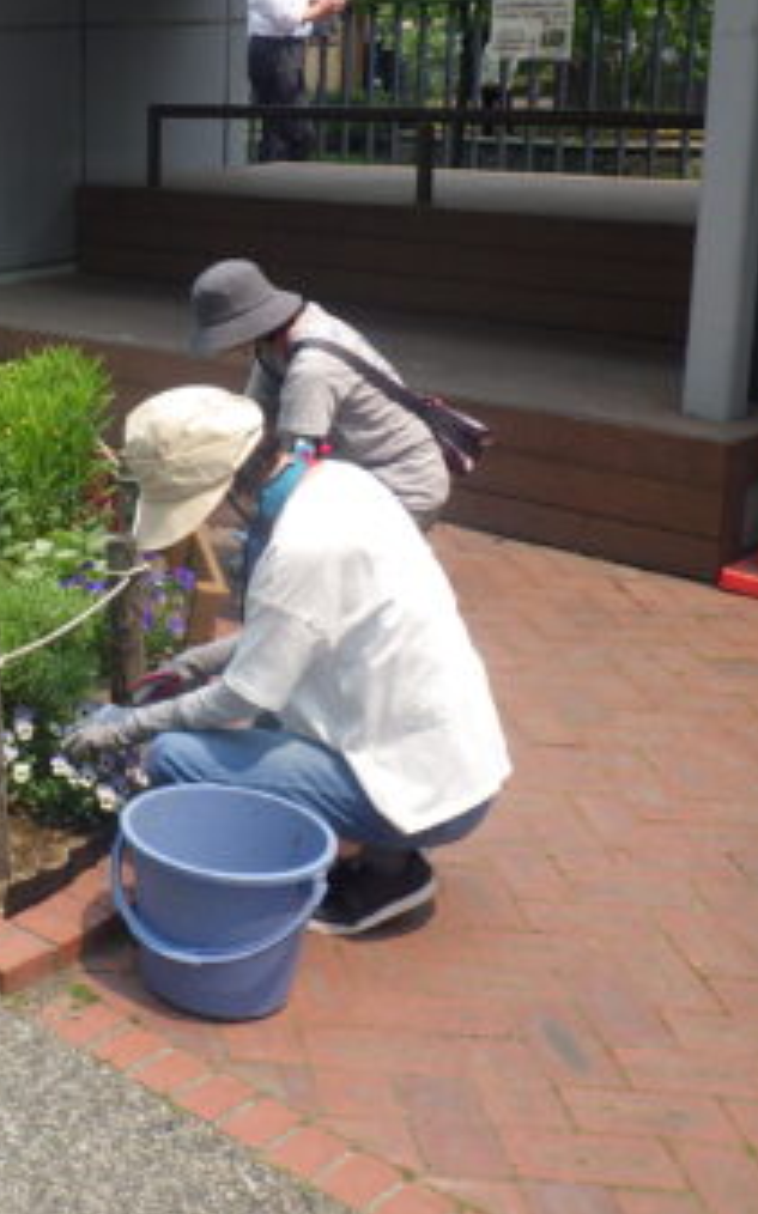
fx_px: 1654
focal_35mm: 50
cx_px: -185
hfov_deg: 23.3
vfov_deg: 40.1
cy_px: 465
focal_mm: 5
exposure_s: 1/500
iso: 125
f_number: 4.2
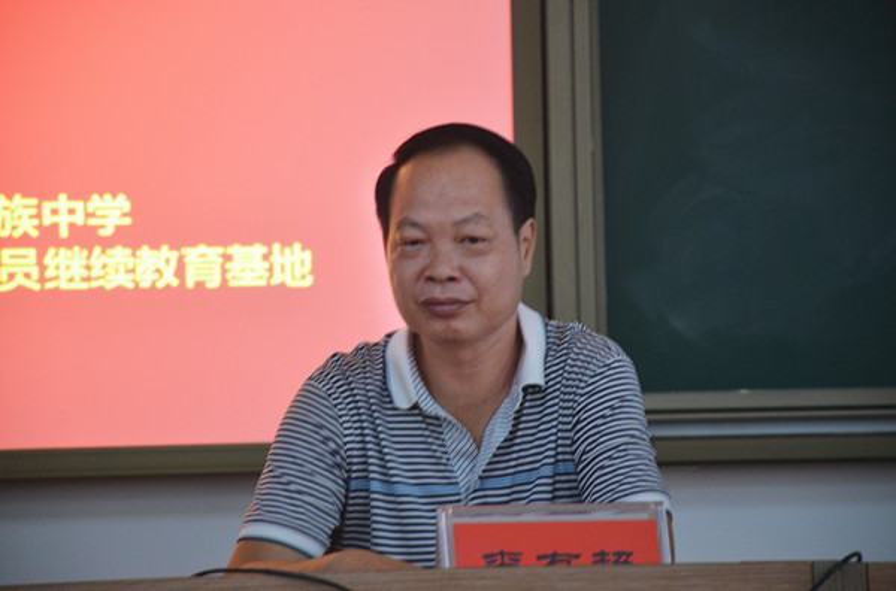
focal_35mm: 210
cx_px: 448
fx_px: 5210
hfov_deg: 9.8
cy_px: 296
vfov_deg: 6.5
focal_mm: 140
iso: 1600
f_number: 5.6
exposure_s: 1/30
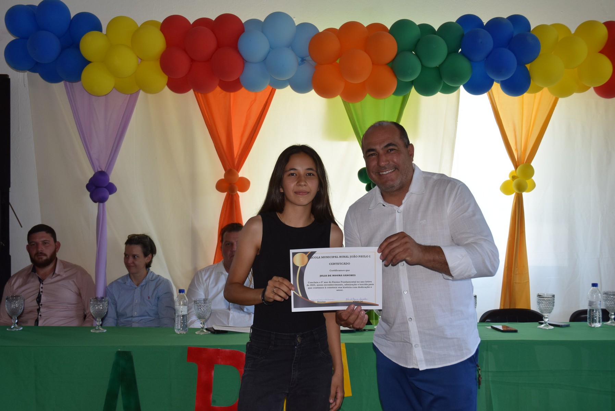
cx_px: 308
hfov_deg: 47.9
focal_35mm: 40
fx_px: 692
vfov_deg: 33.1
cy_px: 206
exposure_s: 1/125
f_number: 5.6
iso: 640
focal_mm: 27
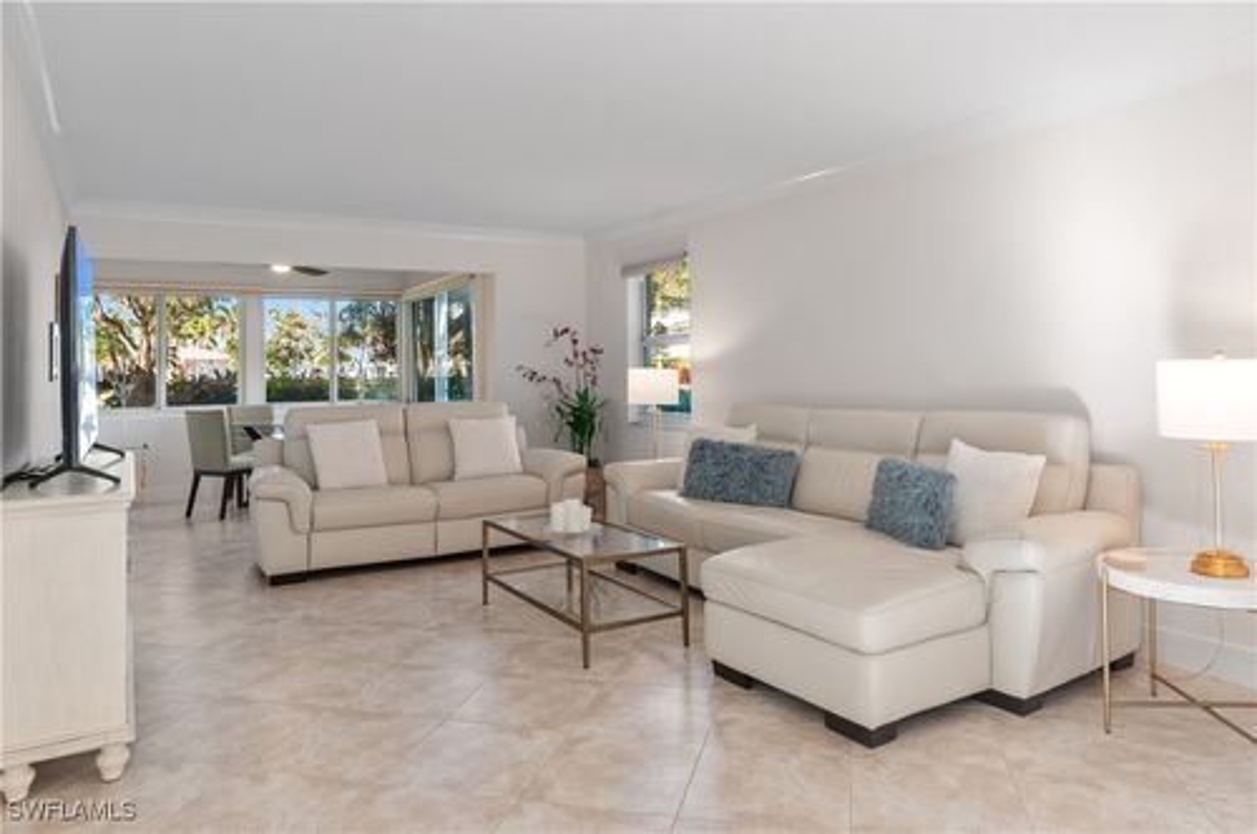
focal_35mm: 22
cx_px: 628
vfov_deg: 56.0
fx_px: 785
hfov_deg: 77.4
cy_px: 417
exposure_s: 1/10
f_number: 8
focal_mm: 15
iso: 200
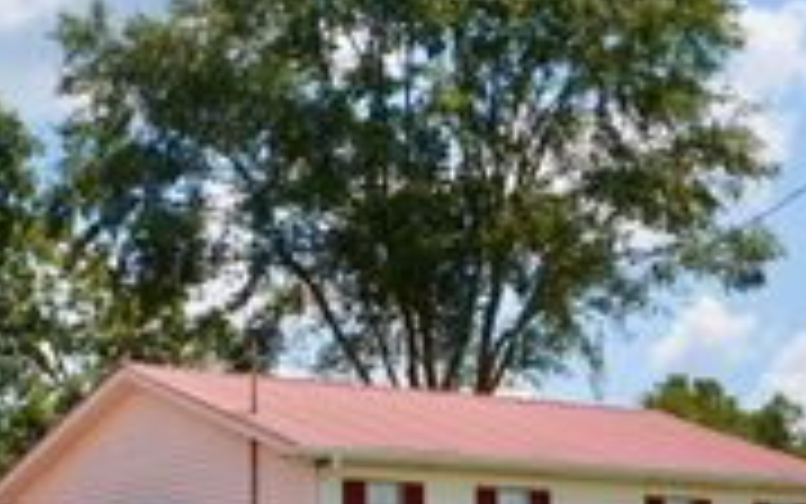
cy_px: 367
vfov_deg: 14.6
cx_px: 360
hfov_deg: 23.2
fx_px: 1965
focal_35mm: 89
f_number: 14
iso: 100
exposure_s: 1/100
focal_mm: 21
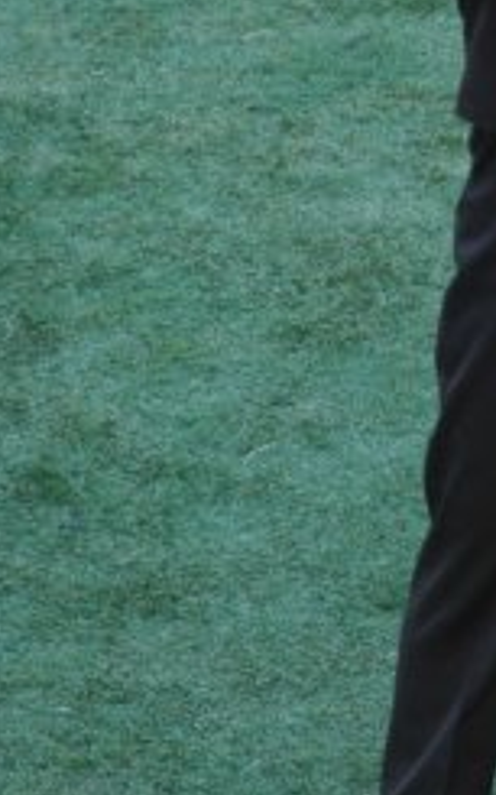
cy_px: 120
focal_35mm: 1499
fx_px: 32440
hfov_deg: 0.9
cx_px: 524
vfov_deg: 1.4
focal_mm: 400
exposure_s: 1/80
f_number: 5.6
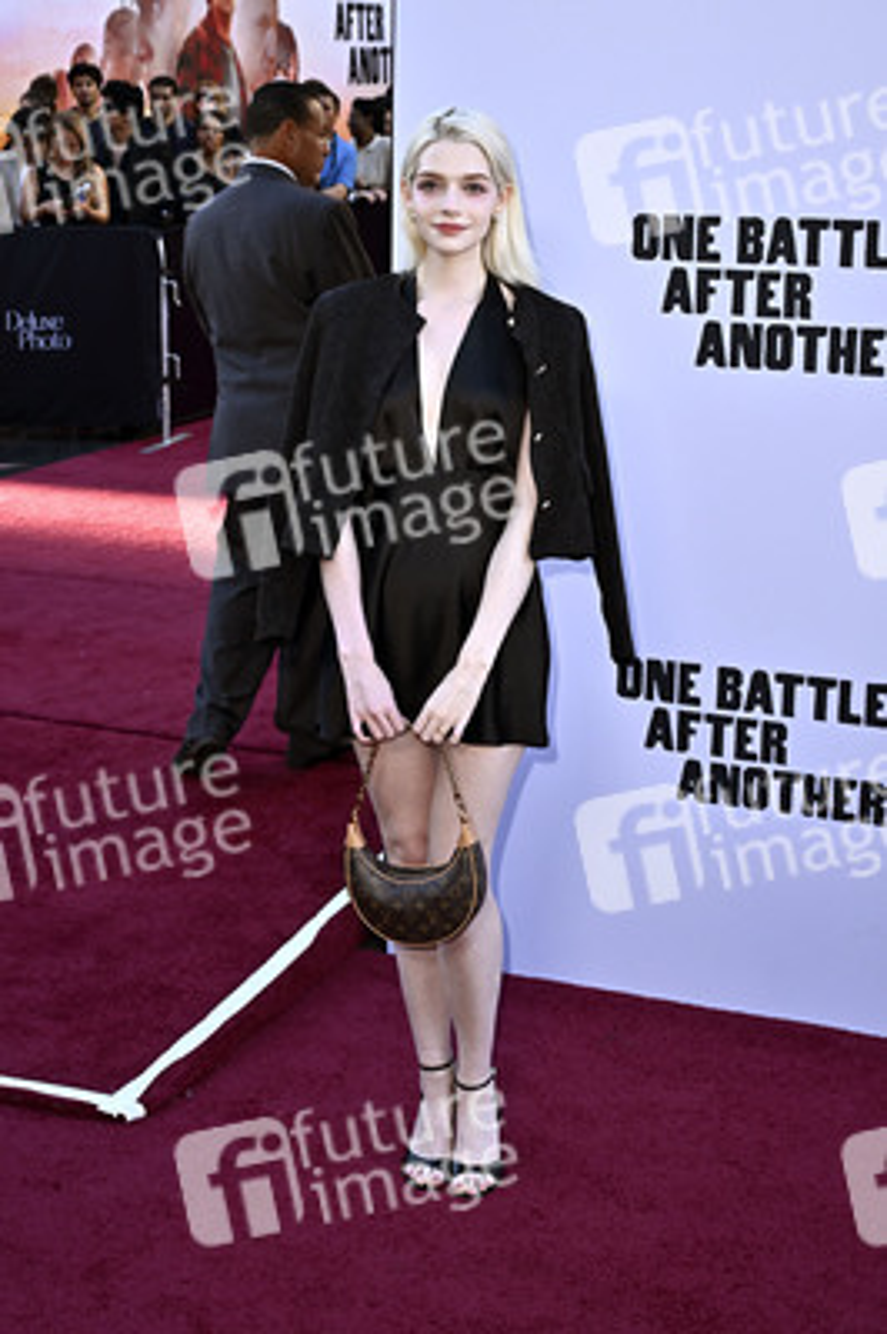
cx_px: 444
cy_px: 667
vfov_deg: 42.8
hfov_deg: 29.2
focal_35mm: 46
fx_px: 1703
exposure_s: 1/320
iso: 500
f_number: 5.6
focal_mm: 46
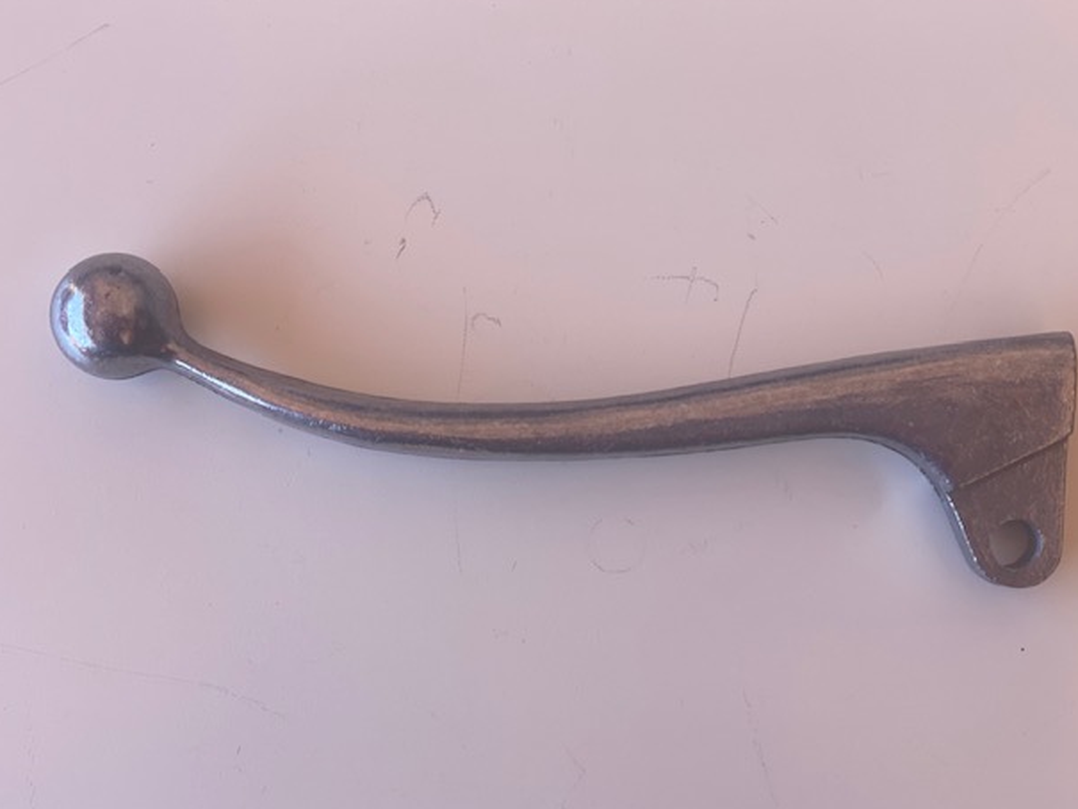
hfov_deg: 34.9
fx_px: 1713
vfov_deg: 26.6
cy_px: 415
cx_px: 559
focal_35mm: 55
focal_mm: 6
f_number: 2
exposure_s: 1/141
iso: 20
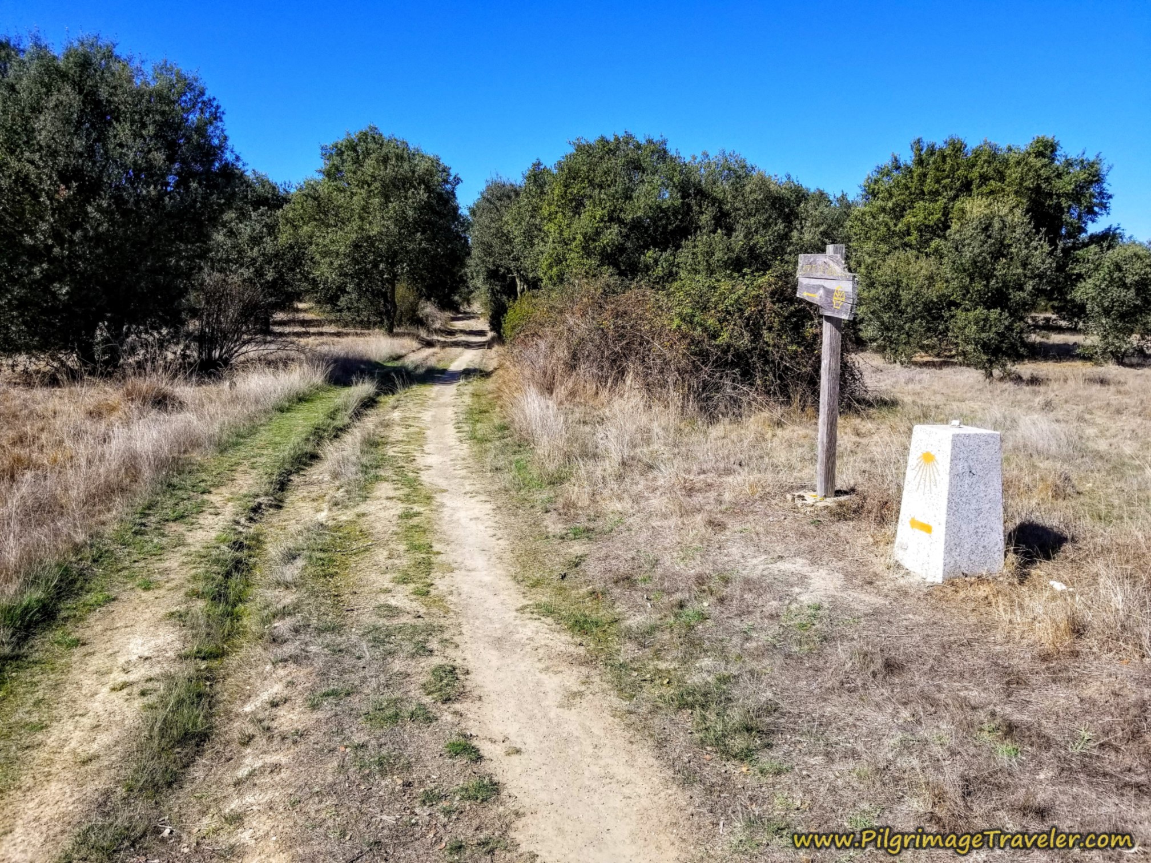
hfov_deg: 67.3
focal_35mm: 26
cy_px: 432
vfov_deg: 53.1
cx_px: 576
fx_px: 865
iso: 50
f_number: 1.7
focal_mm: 4.3
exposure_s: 1/2256
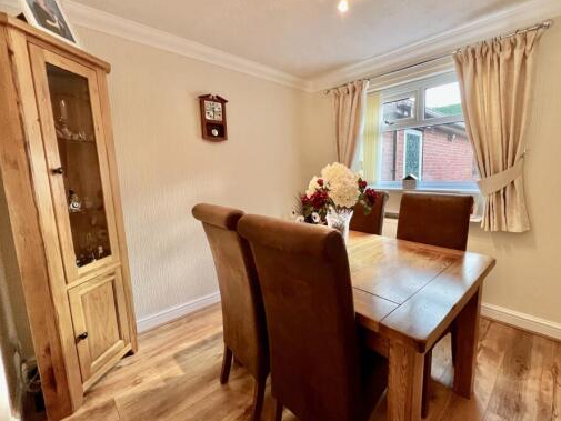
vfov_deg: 81.8
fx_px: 243
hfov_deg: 97.4
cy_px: 208
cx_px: 323
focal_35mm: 15
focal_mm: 1.57
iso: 200
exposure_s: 1/100
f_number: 1.8
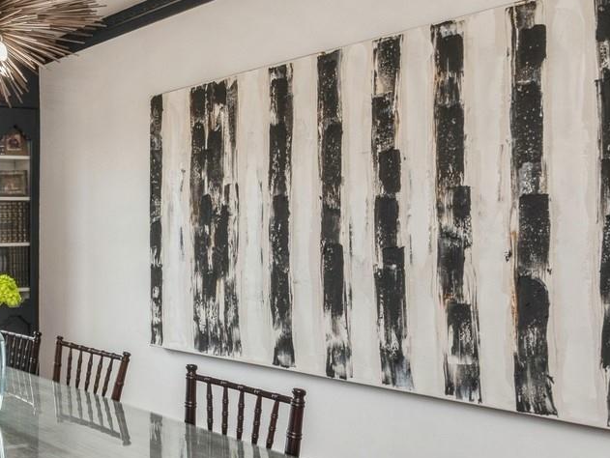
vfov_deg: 36.2
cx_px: -108
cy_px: 330
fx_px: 688
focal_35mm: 39
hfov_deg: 37.3
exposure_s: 1/25
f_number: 9
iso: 200
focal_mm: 16
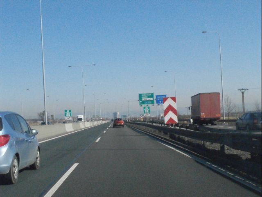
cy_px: 98
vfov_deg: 25.7
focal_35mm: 57
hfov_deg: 33.8
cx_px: 131
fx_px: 431
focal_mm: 10.11
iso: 1600
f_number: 11
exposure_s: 1/1600
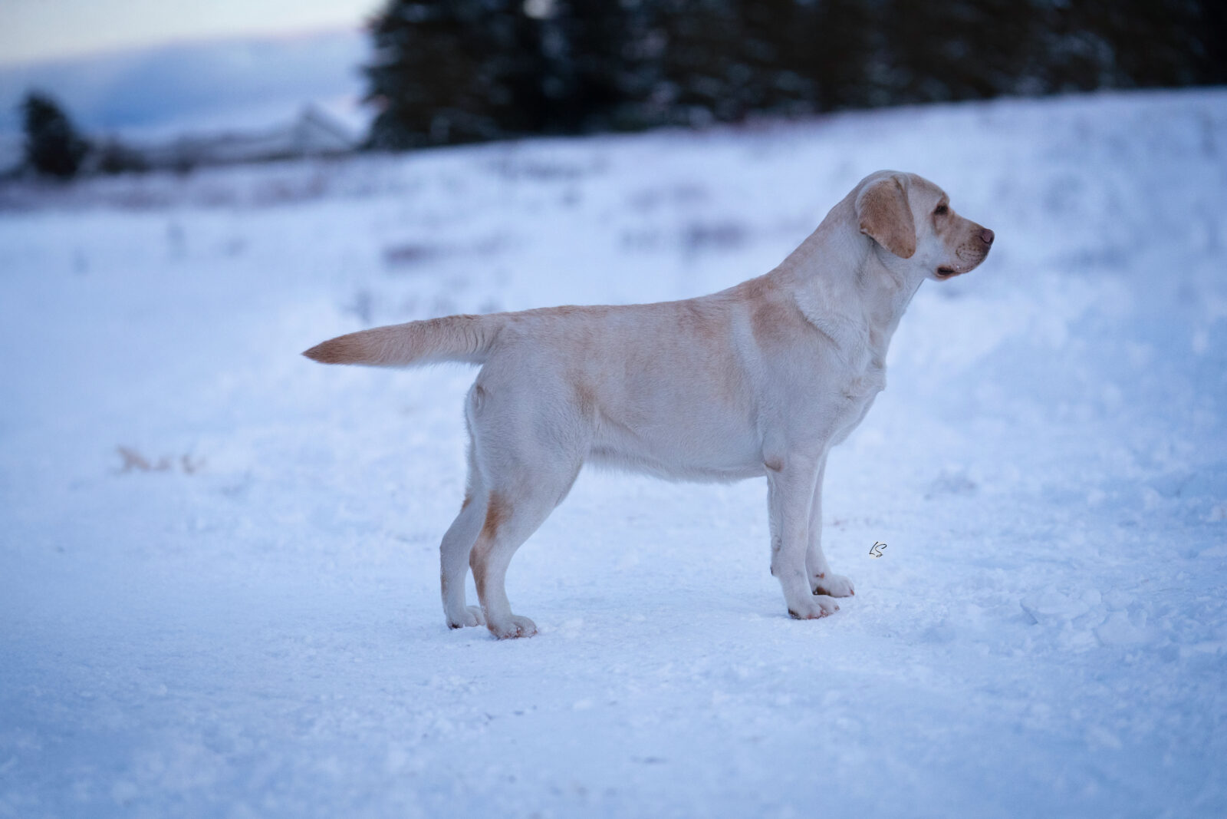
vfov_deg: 11.9
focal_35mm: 115
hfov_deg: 17.8
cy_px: 410
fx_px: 3920
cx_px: 614
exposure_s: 1/6400
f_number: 3.2
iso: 4000
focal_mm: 115
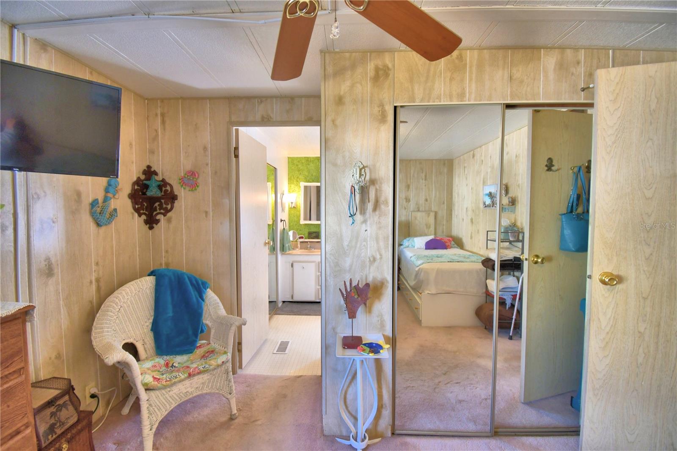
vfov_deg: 77.3
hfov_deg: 100.4
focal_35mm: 15
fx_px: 282
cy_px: 226
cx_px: 338
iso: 400
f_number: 4.5
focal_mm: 10
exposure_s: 1/40
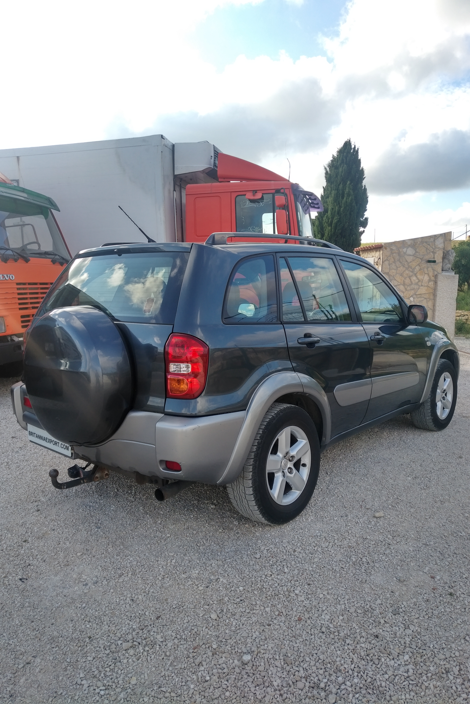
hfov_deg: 51.3
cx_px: 235
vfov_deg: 71.5
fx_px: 490
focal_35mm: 25
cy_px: 352
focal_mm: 4.52
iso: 100
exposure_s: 1/278
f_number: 2
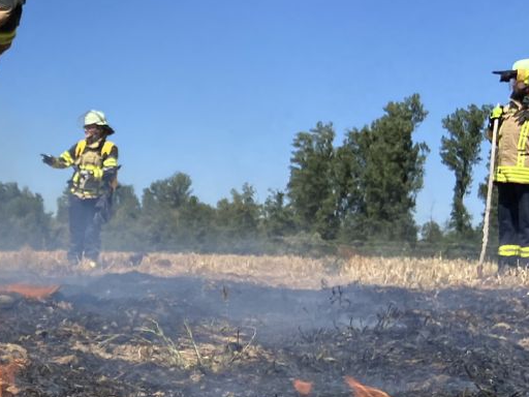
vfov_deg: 21.7
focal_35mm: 66
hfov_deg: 26.0
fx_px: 1009
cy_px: 367
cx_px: -120
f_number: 1.8
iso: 32
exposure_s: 1/2463
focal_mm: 4.25
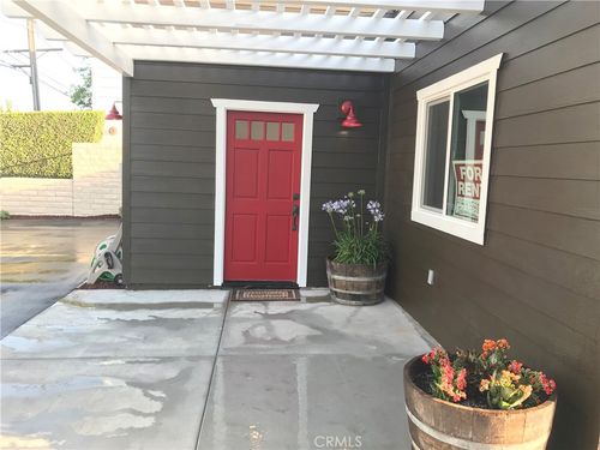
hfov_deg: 63.4
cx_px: 300
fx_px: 485
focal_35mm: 28
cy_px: 225
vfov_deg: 49.7
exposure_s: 1/129
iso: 20
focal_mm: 3.99
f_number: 1.8
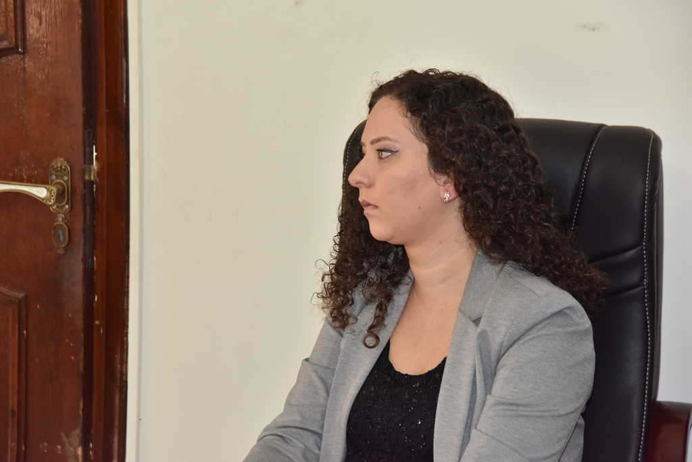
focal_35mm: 105
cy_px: 231
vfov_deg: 13.0
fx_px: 2018
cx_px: 346
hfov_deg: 19.5
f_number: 6.3
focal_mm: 105
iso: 2000
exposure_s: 1/200
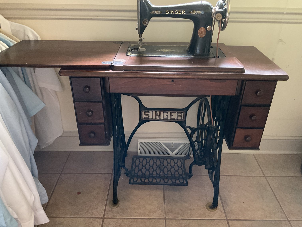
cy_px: 114
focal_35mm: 29
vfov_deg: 48.2
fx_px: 253
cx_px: 151
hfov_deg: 61.7
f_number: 1.8
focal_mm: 3
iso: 400
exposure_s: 1/30
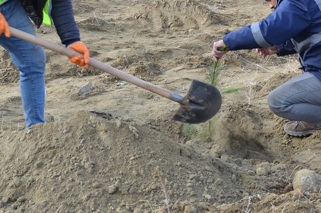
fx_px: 1219
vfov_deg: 9.9
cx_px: 125
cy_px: 48
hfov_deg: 15.0
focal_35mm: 137
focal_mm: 42
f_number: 6.3
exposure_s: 1/160
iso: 200
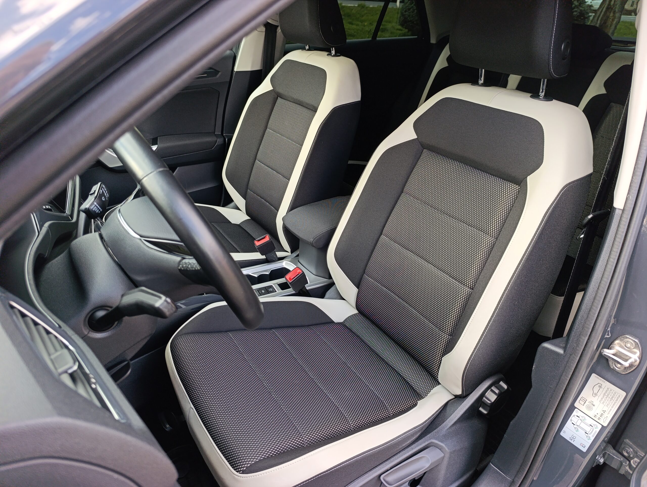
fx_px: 431
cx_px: 324
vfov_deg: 59.0
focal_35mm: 23
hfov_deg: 73.8
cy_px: 244
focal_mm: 6.14
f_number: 1.6
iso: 125
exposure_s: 1/100
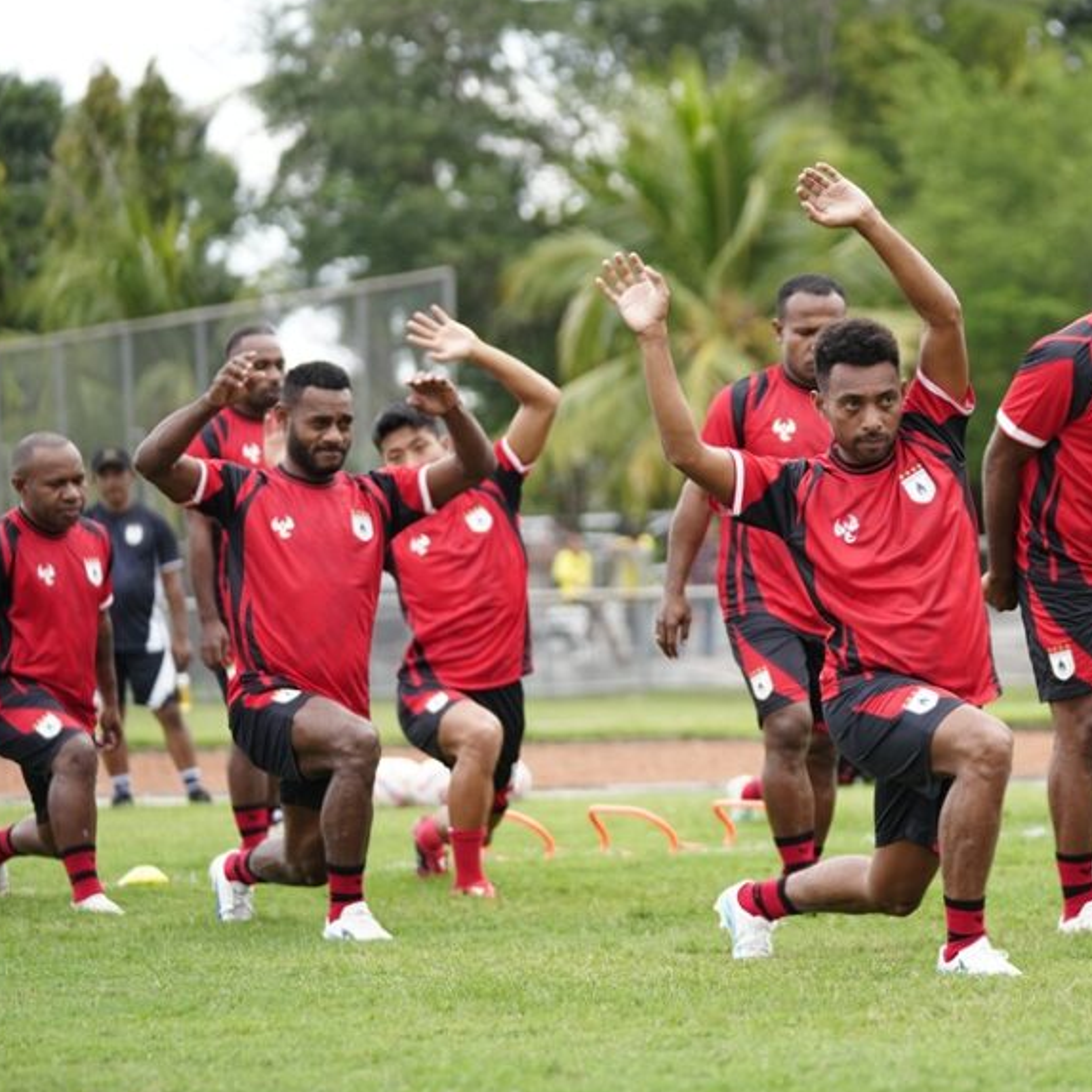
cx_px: 920
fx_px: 5853
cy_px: 541
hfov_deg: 10.6
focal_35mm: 164
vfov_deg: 10.7
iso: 320
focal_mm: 108
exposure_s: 1/500
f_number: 2.8
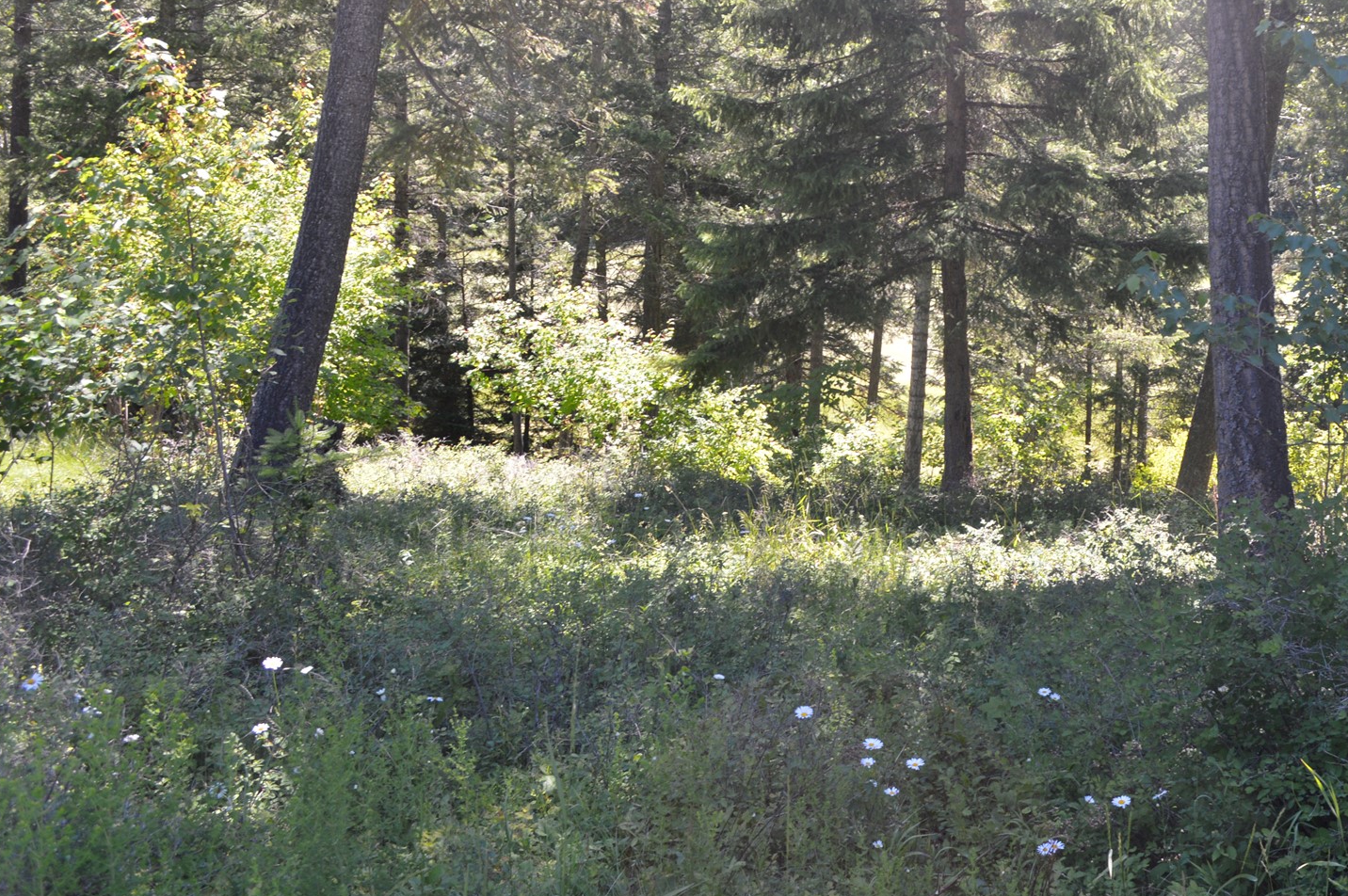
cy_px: 257
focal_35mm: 41
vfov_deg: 32.1
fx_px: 1534
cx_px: 964
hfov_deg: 46.2
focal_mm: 18
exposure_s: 1/125
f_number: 5.6
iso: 250
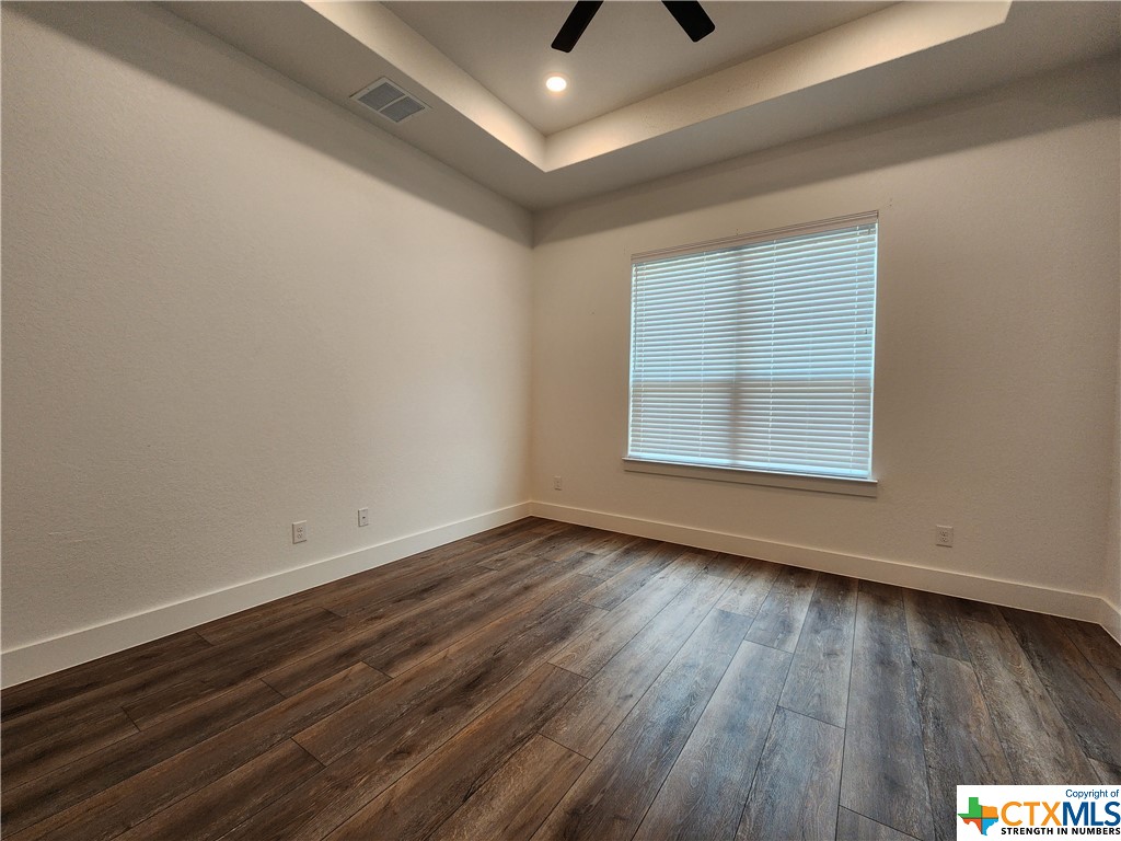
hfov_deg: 106.2
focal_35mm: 13
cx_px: 560
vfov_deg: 89.9
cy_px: 420
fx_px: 421
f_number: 2.2
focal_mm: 2.2
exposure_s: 1/60
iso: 125
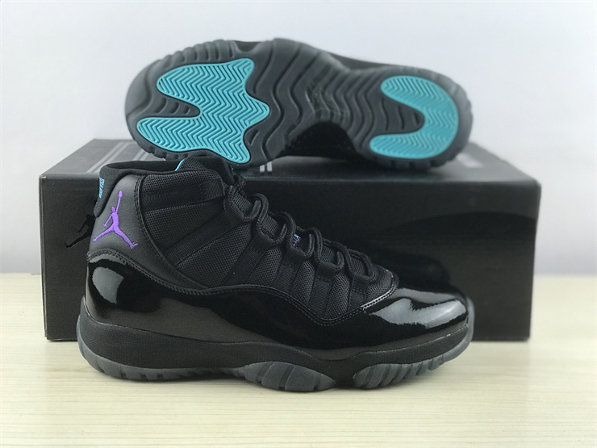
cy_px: 224
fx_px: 983
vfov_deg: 25.7
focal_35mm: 57
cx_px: 298
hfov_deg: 33.8
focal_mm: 6.6
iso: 100
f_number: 2.8
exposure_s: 1/50
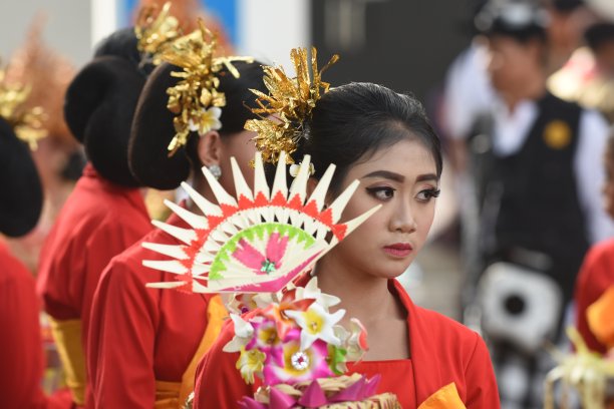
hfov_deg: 9.1
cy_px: 204
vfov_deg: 6.1
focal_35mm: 225
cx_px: 307
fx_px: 3837
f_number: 4
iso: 400
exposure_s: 1/250
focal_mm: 150
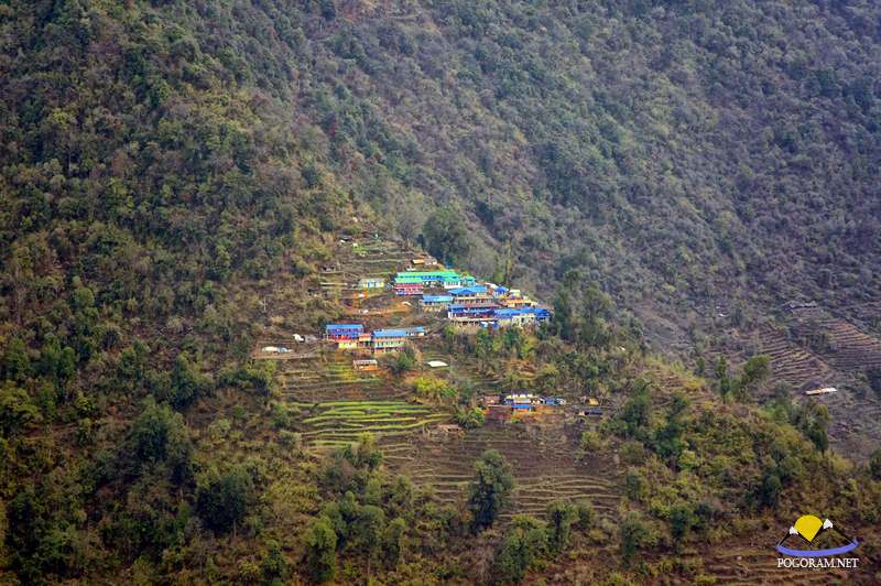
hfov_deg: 13.1
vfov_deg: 8.7
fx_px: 3851
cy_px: 293
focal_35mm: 158
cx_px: 440
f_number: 7.1
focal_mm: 105
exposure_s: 1/40
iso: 1600
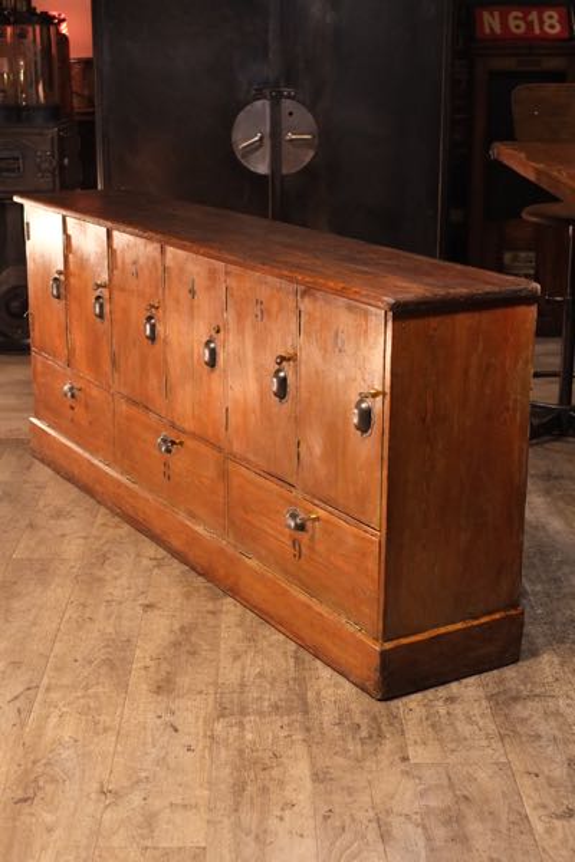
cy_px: 431
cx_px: 288
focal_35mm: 53
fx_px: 1270
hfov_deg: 25.5
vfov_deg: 37.5
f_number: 4.5
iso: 2000
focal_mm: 35
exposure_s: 1/125
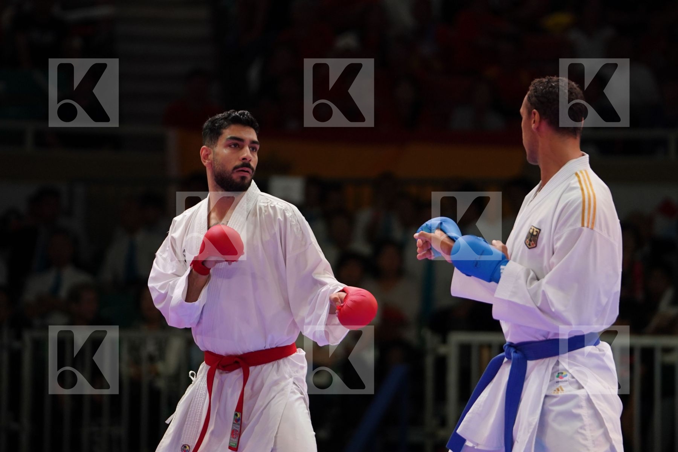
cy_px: 226
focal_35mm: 283
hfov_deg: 7.3
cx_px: 339
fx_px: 5329
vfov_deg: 4.9
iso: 1000
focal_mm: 189
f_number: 2.8
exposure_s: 1/1000
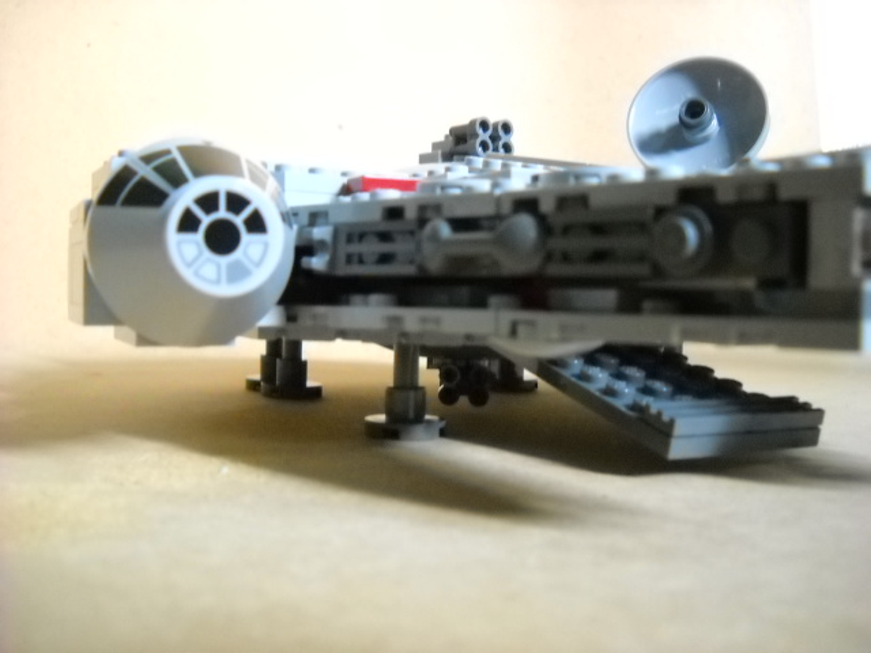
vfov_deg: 35.1
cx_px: 436
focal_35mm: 41
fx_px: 1032
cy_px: 326
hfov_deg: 45.8
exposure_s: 1/4
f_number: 3.1
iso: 800
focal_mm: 6.72
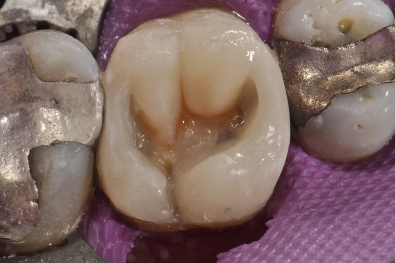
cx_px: 198
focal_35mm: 158
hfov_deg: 13.1
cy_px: 132
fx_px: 1726
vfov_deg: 8.7
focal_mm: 105
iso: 200
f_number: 32
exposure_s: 1/160
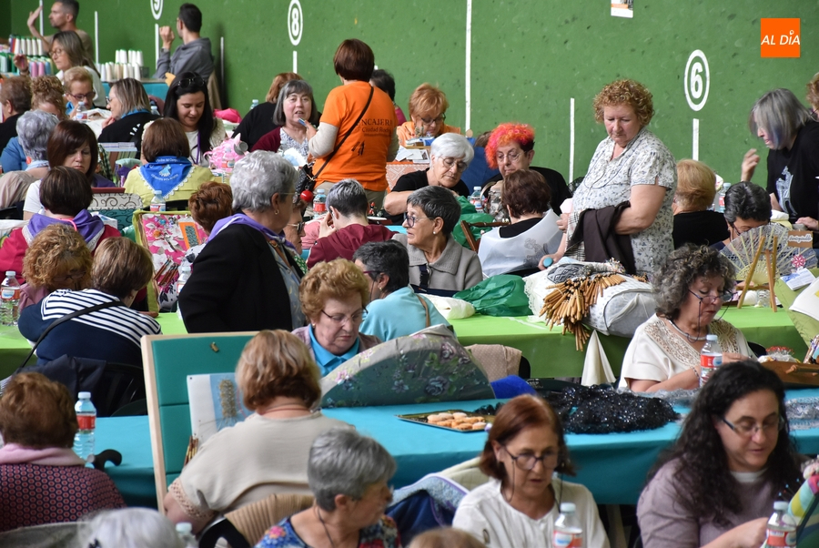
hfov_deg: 11.8
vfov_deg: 7.9
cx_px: 410
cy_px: 274
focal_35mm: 174
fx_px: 3962
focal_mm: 116
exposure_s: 1/125
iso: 1100
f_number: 5.6
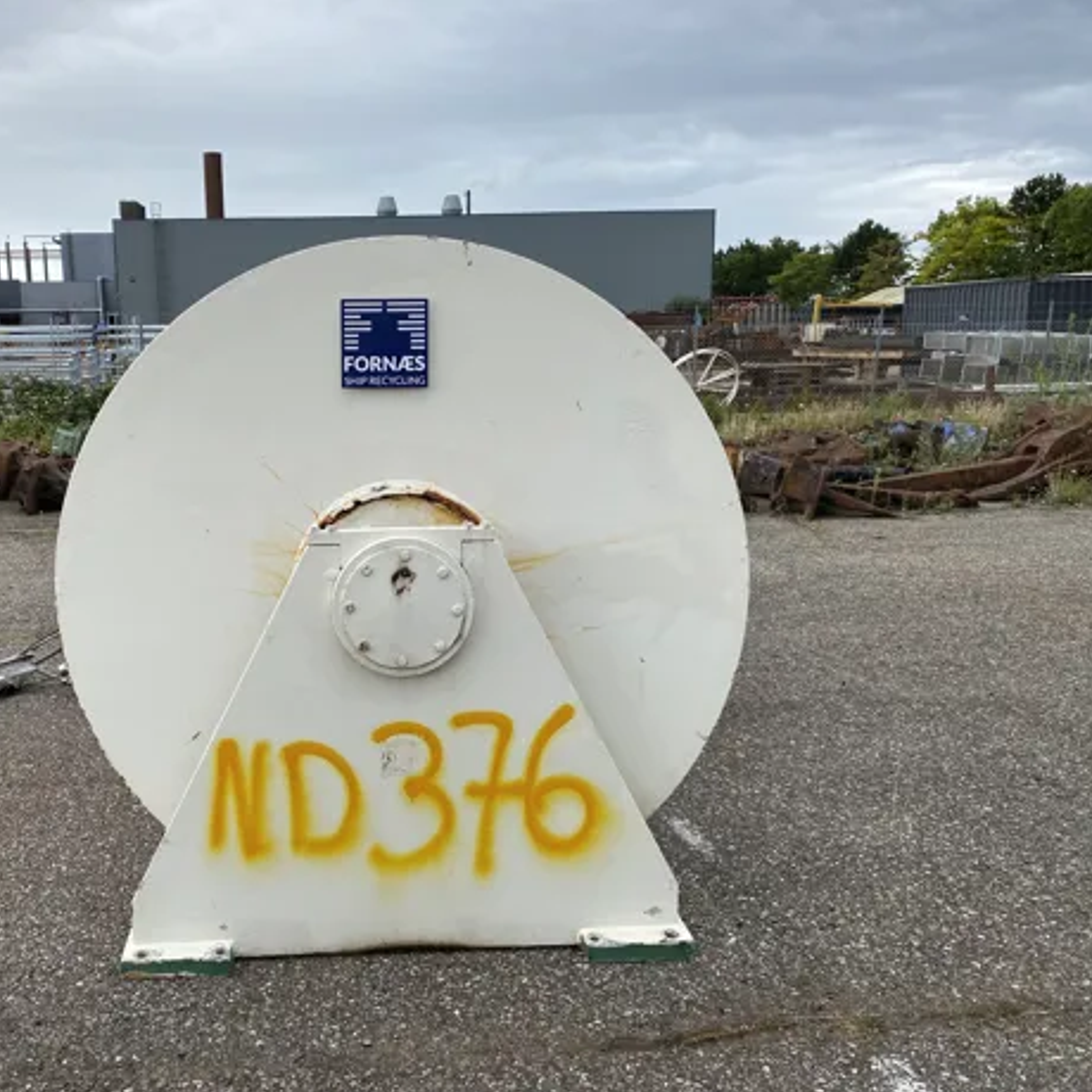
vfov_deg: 52.5
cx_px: 375
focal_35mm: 31
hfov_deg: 51.7
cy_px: 550
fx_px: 1106
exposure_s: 1/858
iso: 32
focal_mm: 4.25
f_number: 1.8
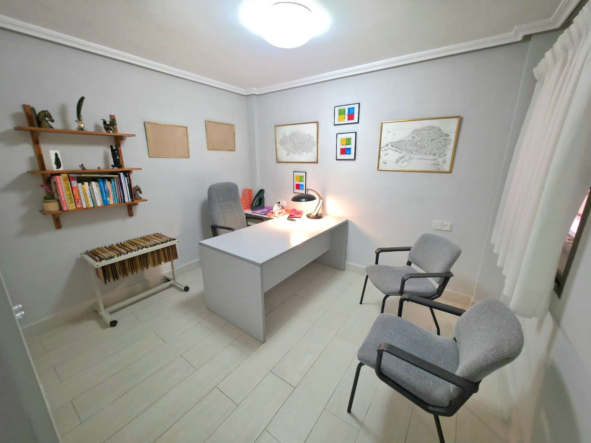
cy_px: 222
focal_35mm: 13
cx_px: 296
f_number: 1.9
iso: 125
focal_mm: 2.2
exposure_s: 1/14.3
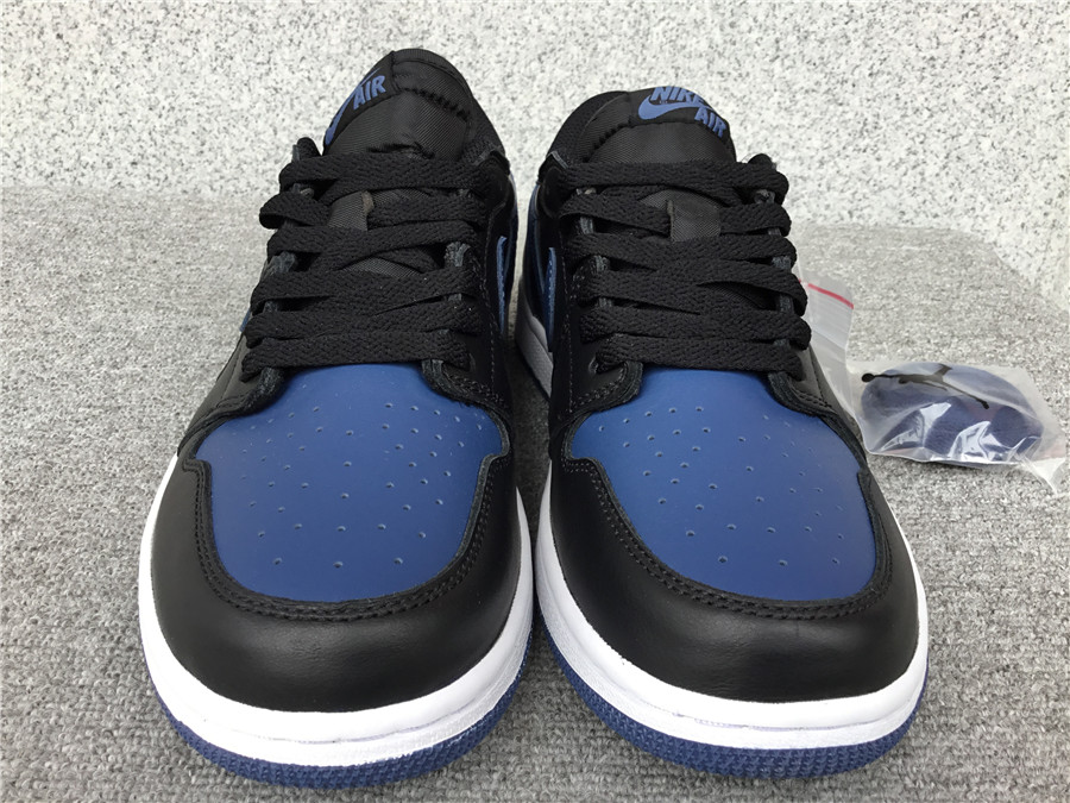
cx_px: 535
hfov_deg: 58.4
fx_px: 958
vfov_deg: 45.4
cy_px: 402
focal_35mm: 31
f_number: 2.4
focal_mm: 3.3
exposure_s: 1/100
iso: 32
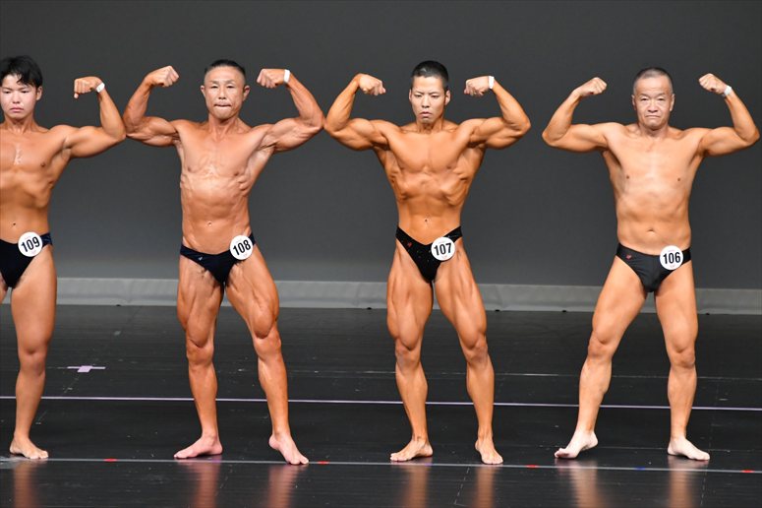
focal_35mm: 315
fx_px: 6664
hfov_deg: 6.5
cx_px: 381
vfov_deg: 4.4
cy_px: 254
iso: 4000
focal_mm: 210
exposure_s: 1/400
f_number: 5.6
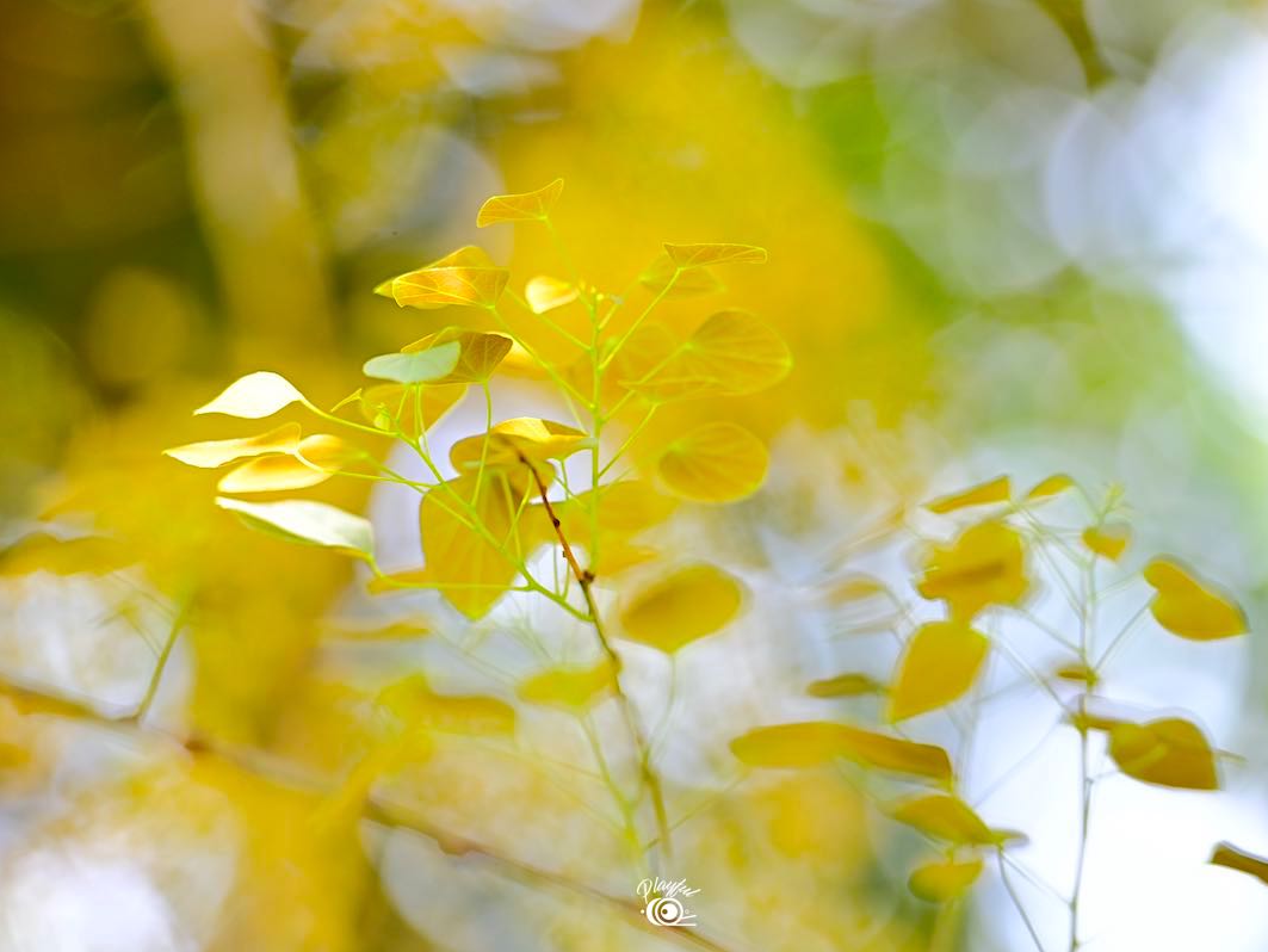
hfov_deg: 9.1
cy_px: 476
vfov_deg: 6.9
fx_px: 7952
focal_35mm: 217
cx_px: 676
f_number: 2.8
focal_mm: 200
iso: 400
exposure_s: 1/320
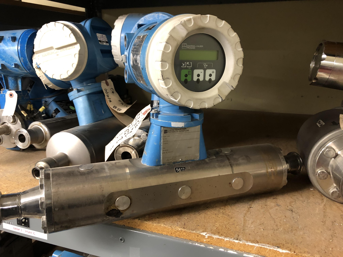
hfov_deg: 63.4
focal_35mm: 28
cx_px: 172
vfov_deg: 49.7
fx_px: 277
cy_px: 128
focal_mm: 3.99
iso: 80
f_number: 1.8
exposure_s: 1/15
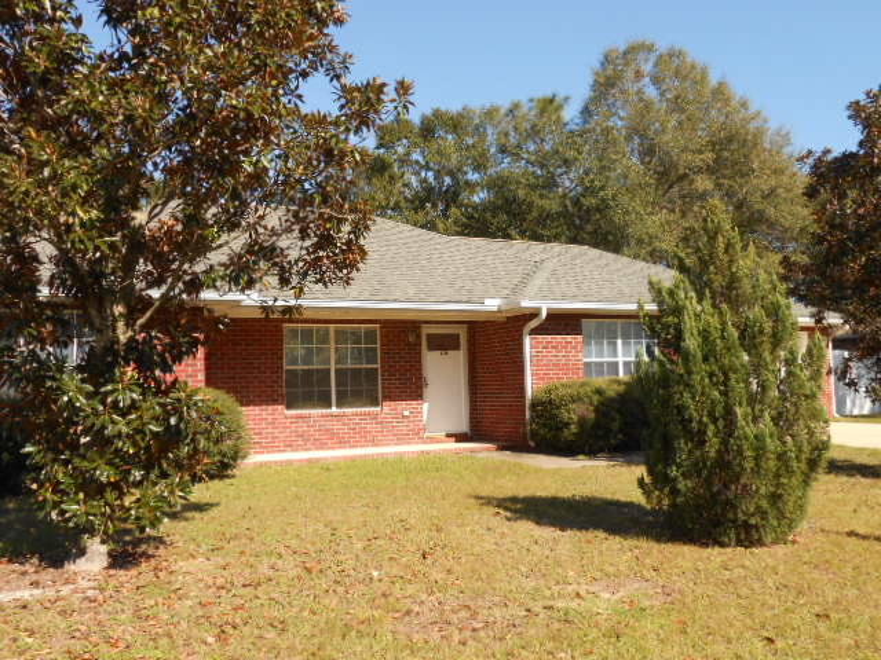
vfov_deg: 41.8
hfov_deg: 54.0
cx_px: 440
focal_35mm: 34
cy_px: 330
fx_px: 865
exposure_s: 1/400
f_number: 3.9
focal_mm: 6
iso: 80
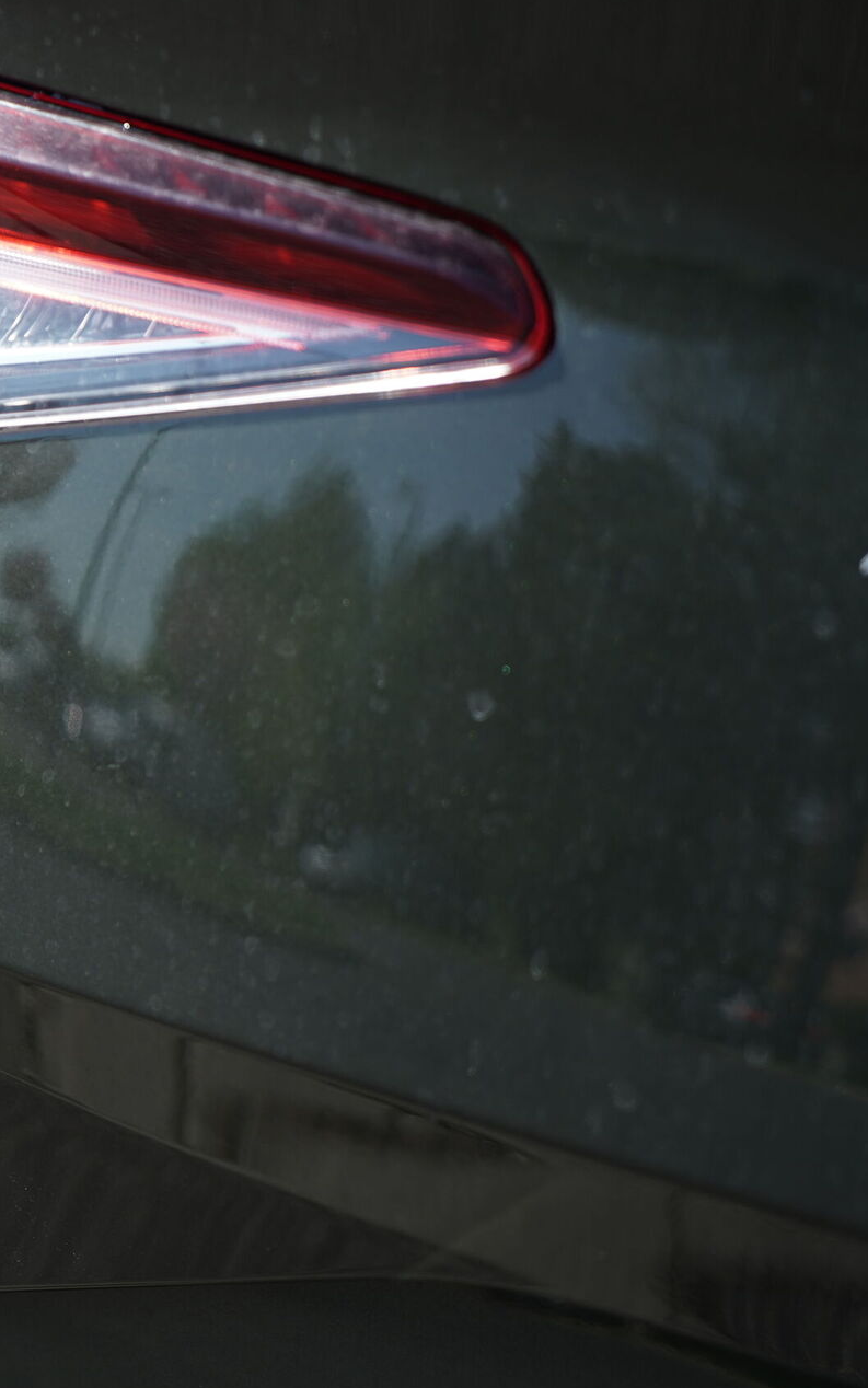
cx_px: -177
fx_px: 4086
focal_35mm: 108
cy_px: 694
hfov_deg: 11.9
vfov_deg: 19.3
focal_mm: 70
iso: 160
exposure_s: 1/640
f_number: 4
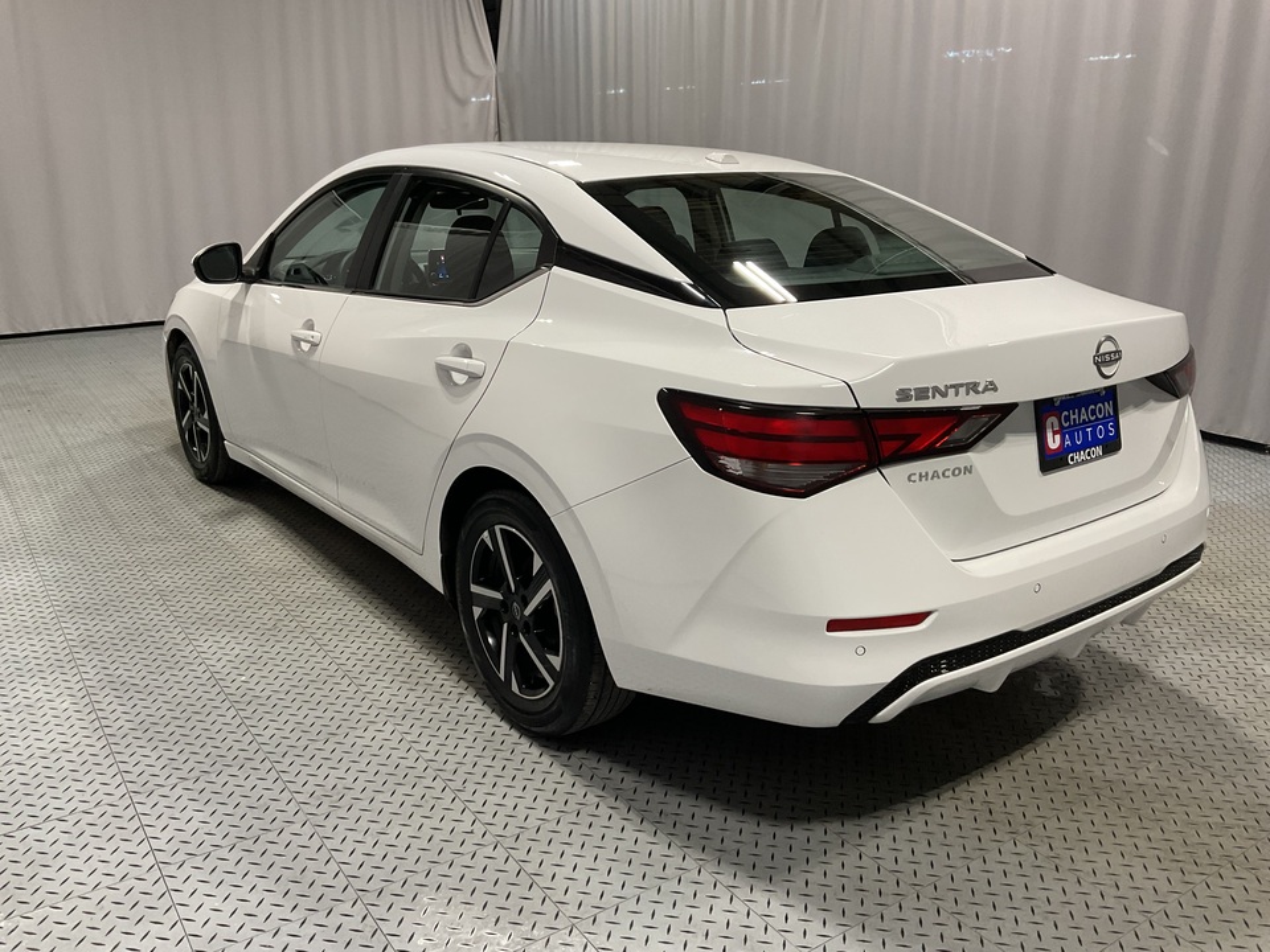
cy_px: 476
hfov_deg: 61.7
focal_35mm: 29
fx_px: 1064
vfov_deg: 48.2
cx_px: 635
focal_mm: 3
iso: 64
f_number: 1.8
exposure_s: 1/120
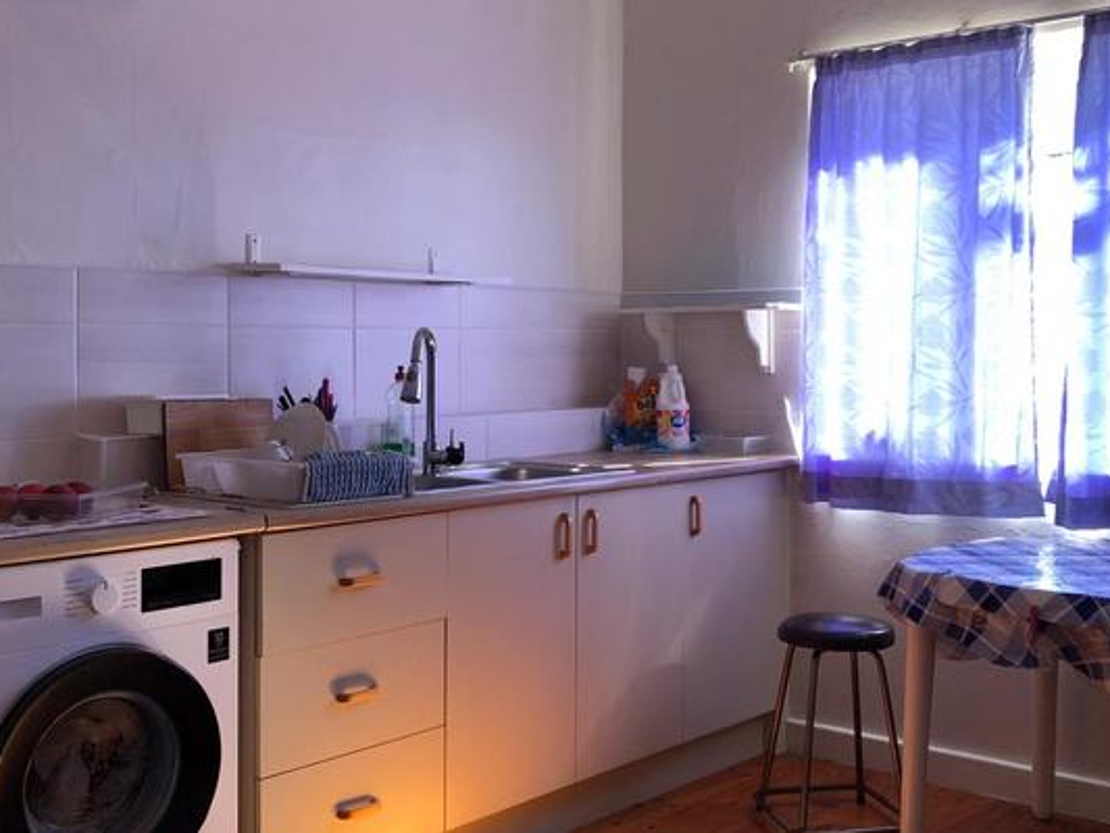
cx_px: 589
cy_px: 385
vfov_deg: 34.3
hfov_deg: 44.8
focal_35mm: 42
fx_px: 1347
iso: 25
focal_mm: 3.99
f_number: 1.8
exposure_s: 1/50
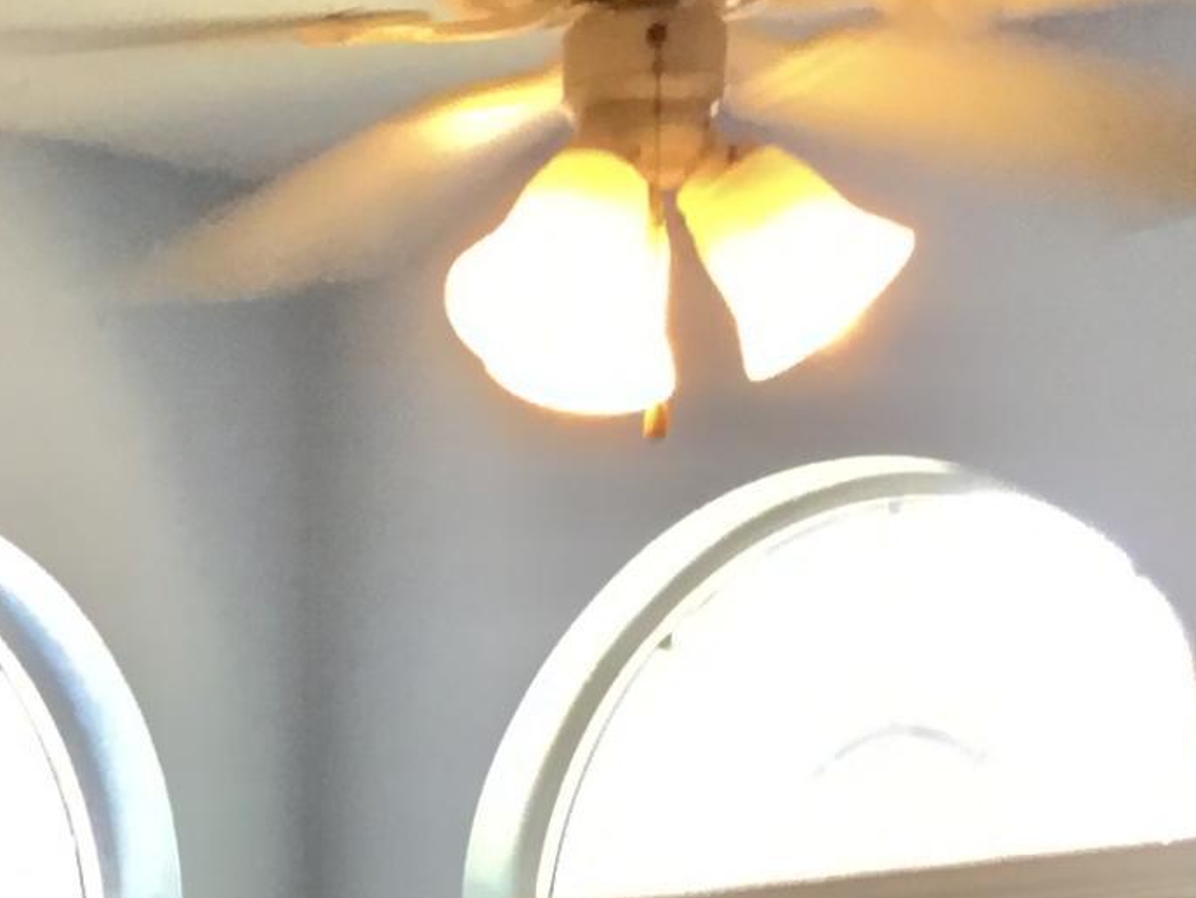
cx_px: -630
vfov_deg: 10.2
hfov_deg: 13.7
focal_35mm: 135
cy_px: 1725
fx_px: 4665
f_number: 2.4
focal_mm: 3.3
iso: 80
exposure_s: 1/30
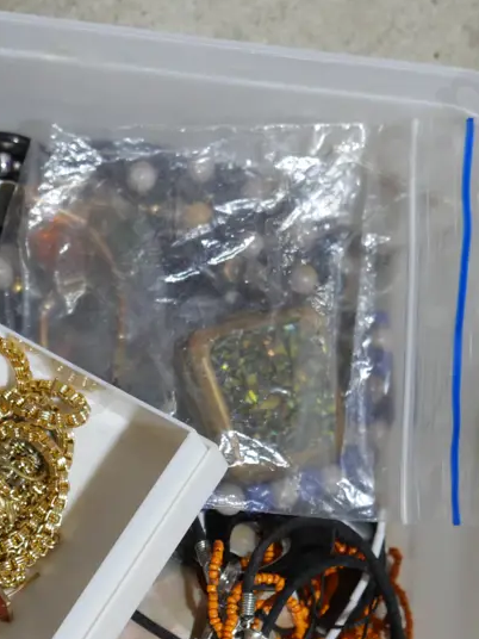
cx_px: 44
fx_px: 1624
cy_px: 419
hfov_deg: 16.6
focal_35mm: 88
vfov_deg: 22.2
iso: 500
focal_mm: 23
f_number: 5.1
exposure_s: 1/60
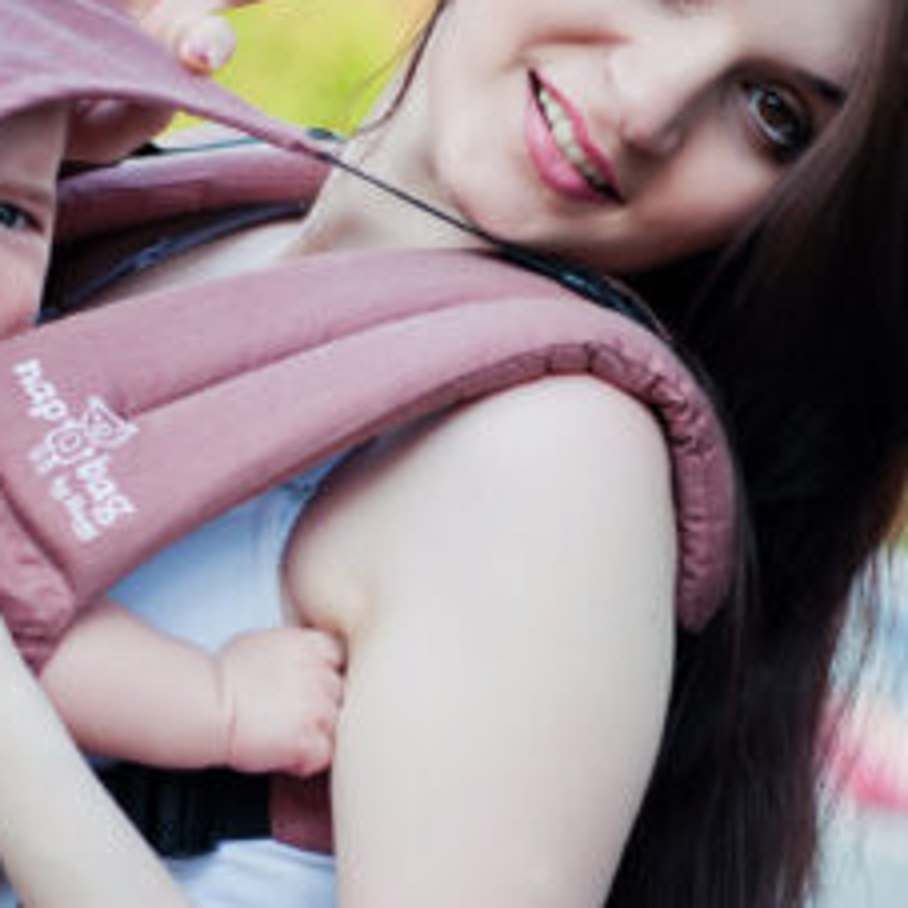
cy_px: 470
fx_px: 4630
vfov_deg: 11.2
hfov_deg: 11.2
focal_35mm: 156
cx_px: 482
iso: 200
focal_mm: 50
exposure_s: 1/640
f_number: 2.5
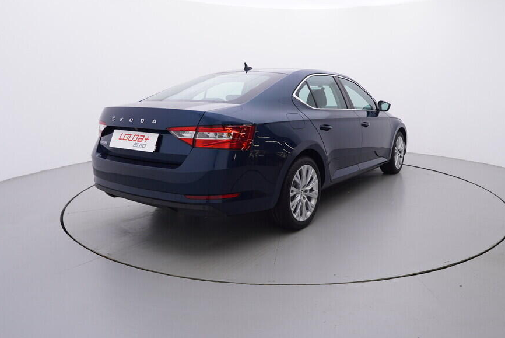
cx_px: 292
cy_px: 151
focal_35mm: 27
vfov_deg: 48.6
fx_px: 373
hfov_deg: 67.7
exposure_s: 1/80
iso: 200
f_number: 5
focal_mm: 15
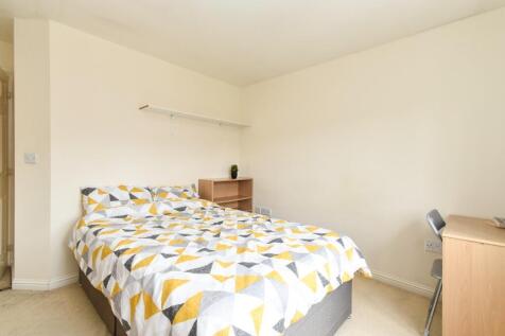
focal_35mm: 15
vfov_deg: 77.3
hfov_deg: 100.4
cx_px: 252
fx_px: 210
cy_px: 168
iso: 200
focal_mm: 10
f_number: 9
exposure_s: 1/10
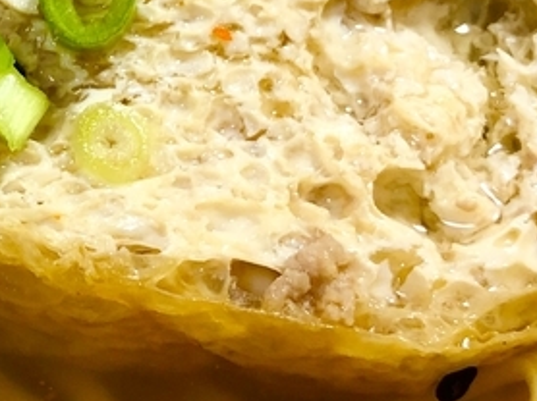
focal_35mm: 121
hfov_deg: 15.6
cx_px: -122
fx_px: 1875
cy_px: -13
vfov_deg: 12.1
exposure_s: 1/50
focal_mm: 3.99
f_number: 1.8
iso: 32
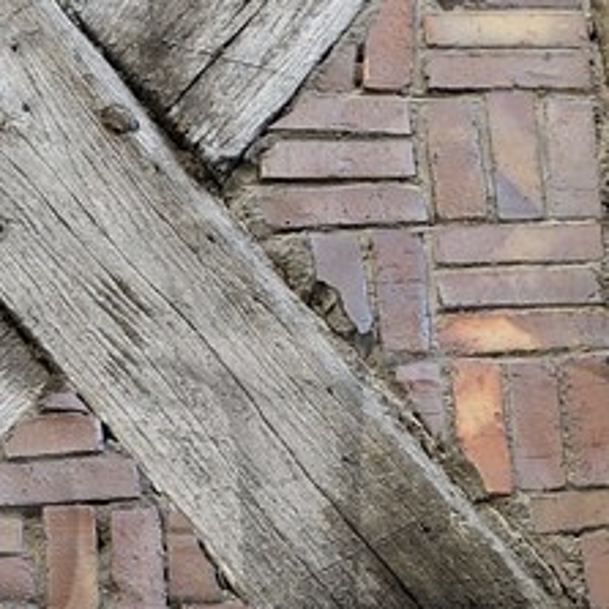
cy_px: 787
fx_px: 5832
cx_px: 175
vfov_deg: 5.9
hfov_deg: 6.0
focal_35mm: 293
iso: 200
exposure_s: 1/60
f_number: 5
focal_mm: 48
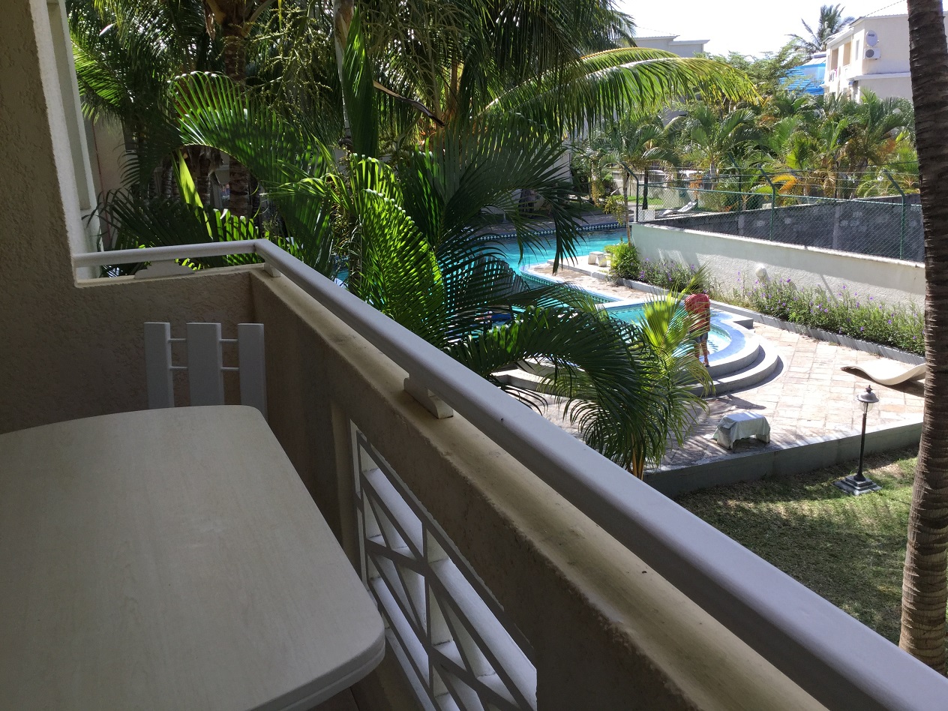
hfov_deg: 58.4
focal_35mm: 31
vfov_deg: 45.4
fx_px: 849
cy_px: 356
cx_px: 474
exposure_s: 1/479
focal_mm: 3.3
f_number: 2.4
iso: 25
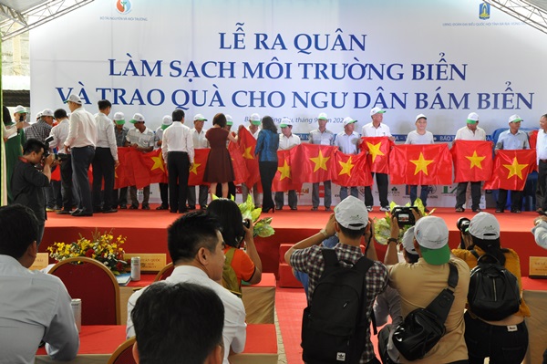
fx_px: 729
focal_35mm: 48
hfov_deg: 41.1
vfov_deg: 28.0
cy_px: 182
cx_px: 274
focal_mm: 32
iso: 800
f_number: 10
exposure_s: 1/100
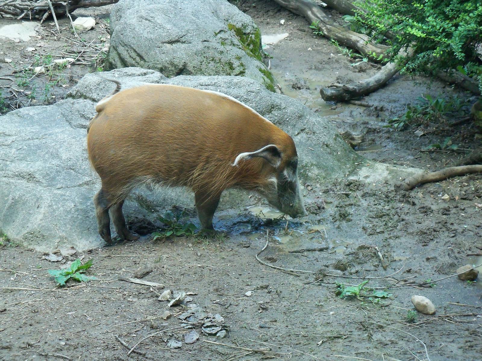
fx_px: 1476
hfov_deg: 18.5
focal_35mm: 106
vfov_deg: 14.0
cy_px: 180
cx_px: 241
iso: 400
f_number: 4.2
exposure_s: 1/400
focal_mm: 18.8
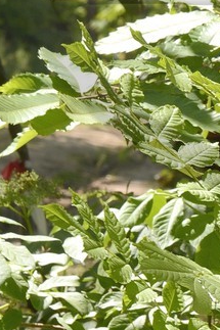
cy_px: -121
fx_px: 3184
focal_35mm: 347
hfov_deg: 3.9
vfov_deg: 5.9
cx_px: 304
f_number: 10
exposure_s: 1/125
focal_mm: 70
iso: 200
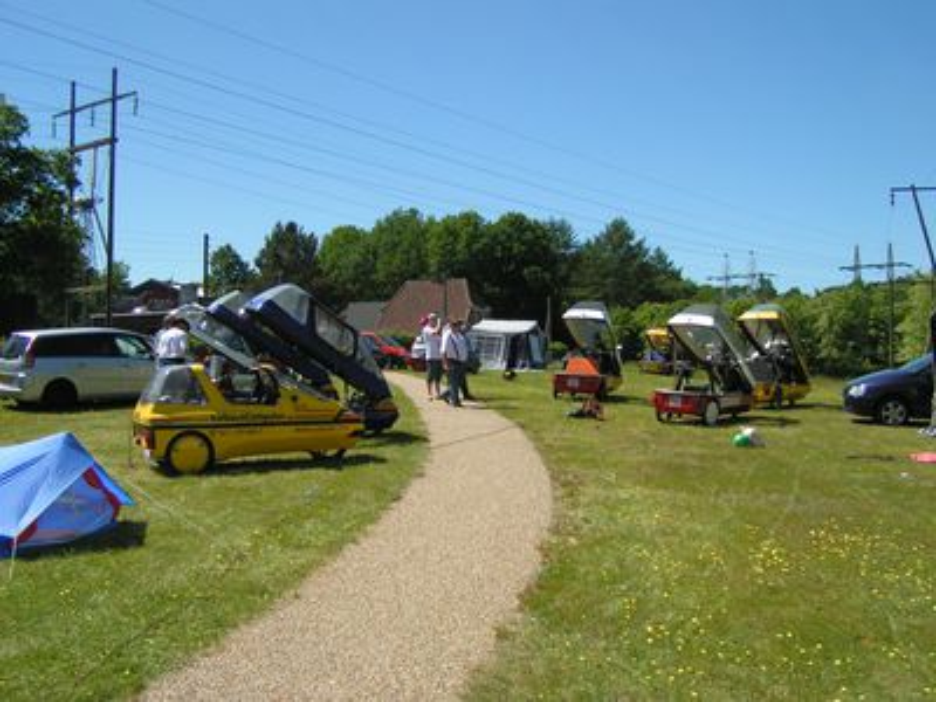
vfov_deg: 37.7
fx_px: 1028
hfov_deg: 49.0
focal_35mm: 38
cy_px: 351
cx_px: 468
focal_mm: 5.8
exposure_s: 1/1000
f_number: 3.2
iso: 50
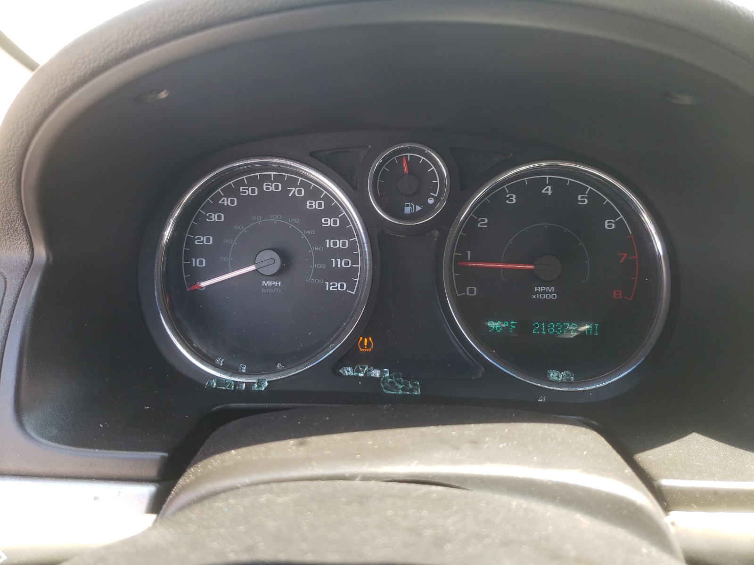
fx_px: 566
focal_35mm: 26
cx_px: 377
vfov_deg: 53.1
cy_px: 282
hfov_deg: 67.3
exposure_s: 1/120
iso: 52
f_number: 1.5
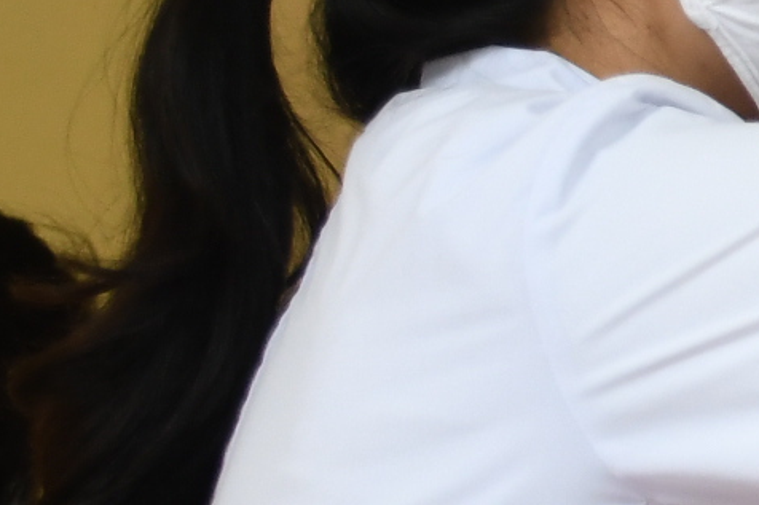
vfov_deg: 6.0
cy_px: 97
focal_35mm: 228
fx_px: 4805
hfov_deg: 8.1
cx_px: 1980
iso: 640
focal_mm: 26
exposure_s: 1/200
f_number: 3.8
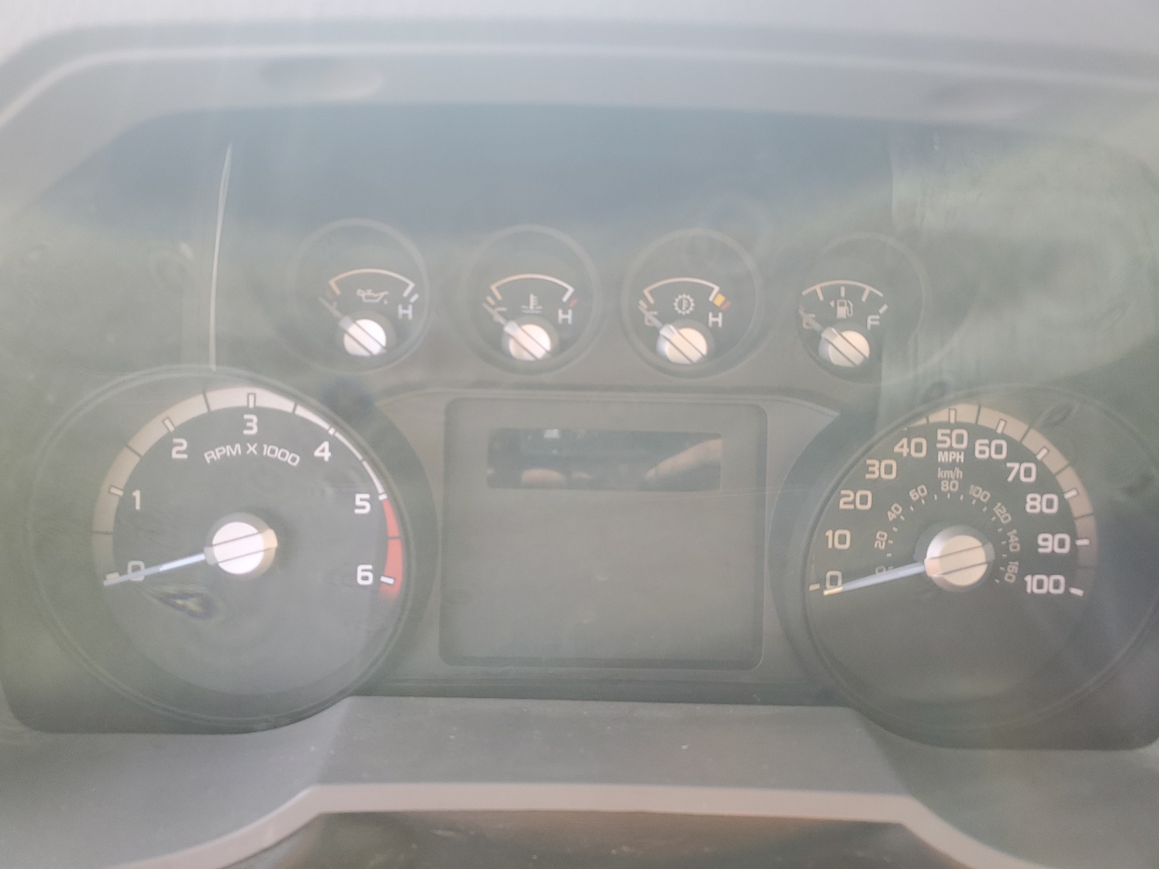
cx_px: 580
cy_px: 434
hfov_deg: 67.3
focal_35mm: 26
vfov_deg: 53.1
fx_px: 871
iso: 50
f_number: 1.5
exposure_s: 1/123
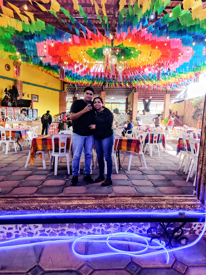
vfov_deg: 73.9
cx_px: 103
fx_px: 182
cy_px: 138
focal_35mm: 23
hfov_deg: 58.9
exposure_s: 1/60
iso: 415
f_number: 1.7
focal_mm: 5.25
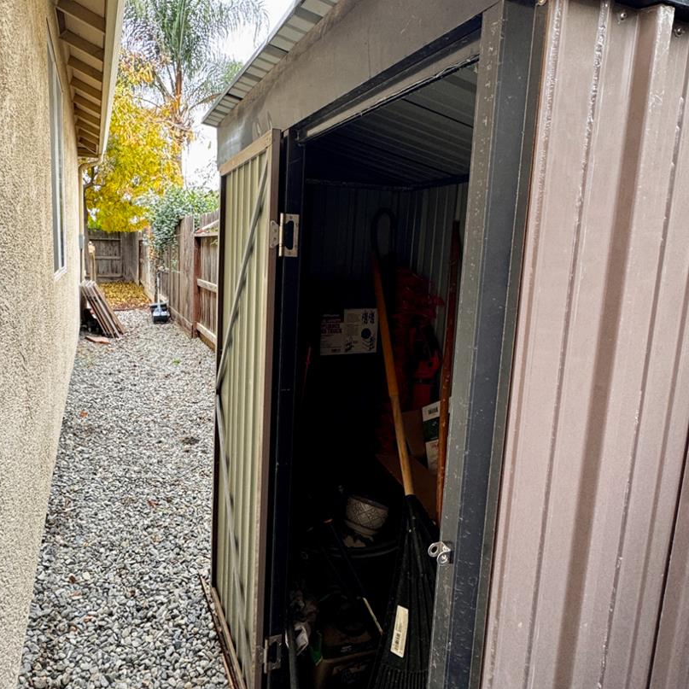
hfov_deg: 66.7
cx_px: 281
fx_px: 518
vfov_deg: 67.2
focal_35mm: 23
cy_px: 326
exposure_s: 1/99
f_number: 2.2
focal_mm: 2.22
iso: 125
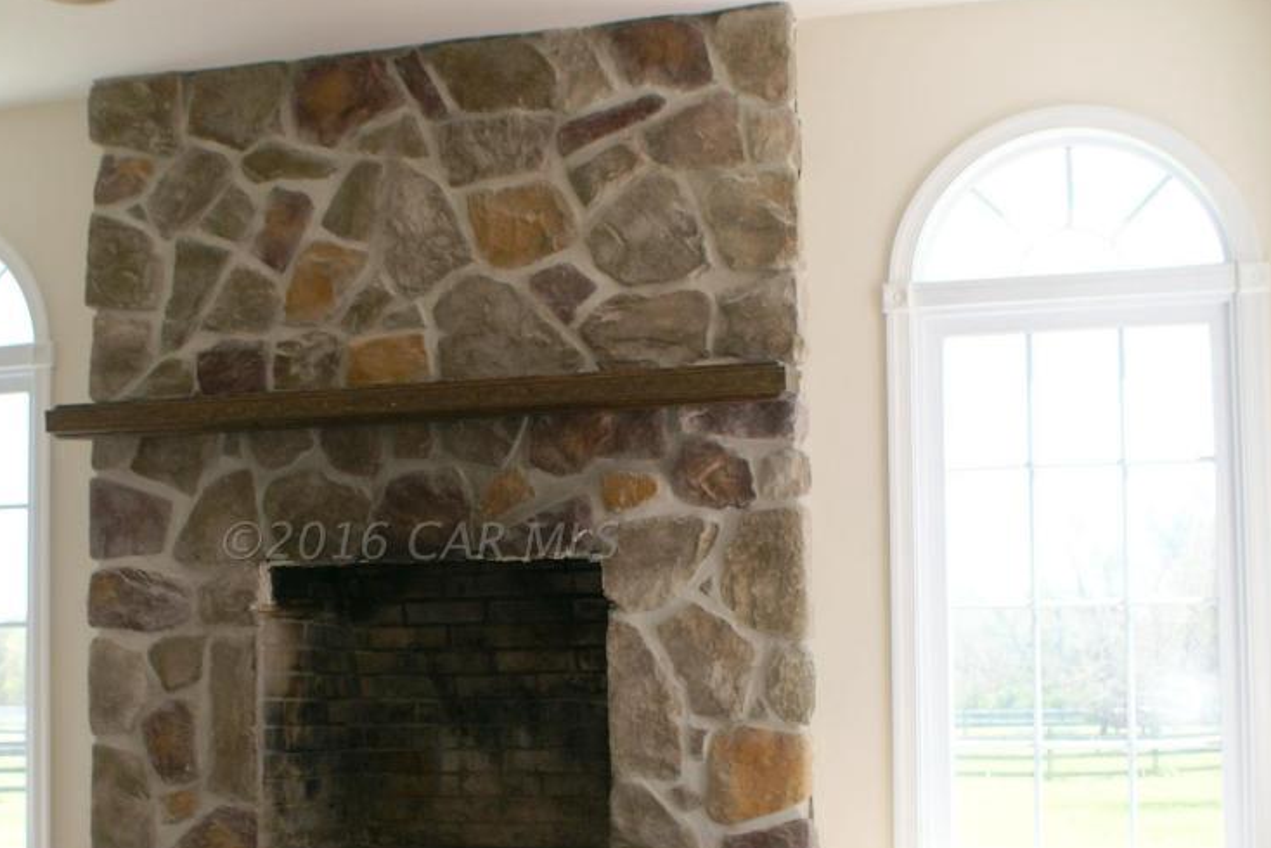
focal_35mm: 61
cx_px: 421
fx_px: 2154
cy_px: 541
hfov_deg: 32.6
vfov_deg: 22.2
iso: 100
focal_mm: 26
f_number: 4.5
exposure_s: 1/125
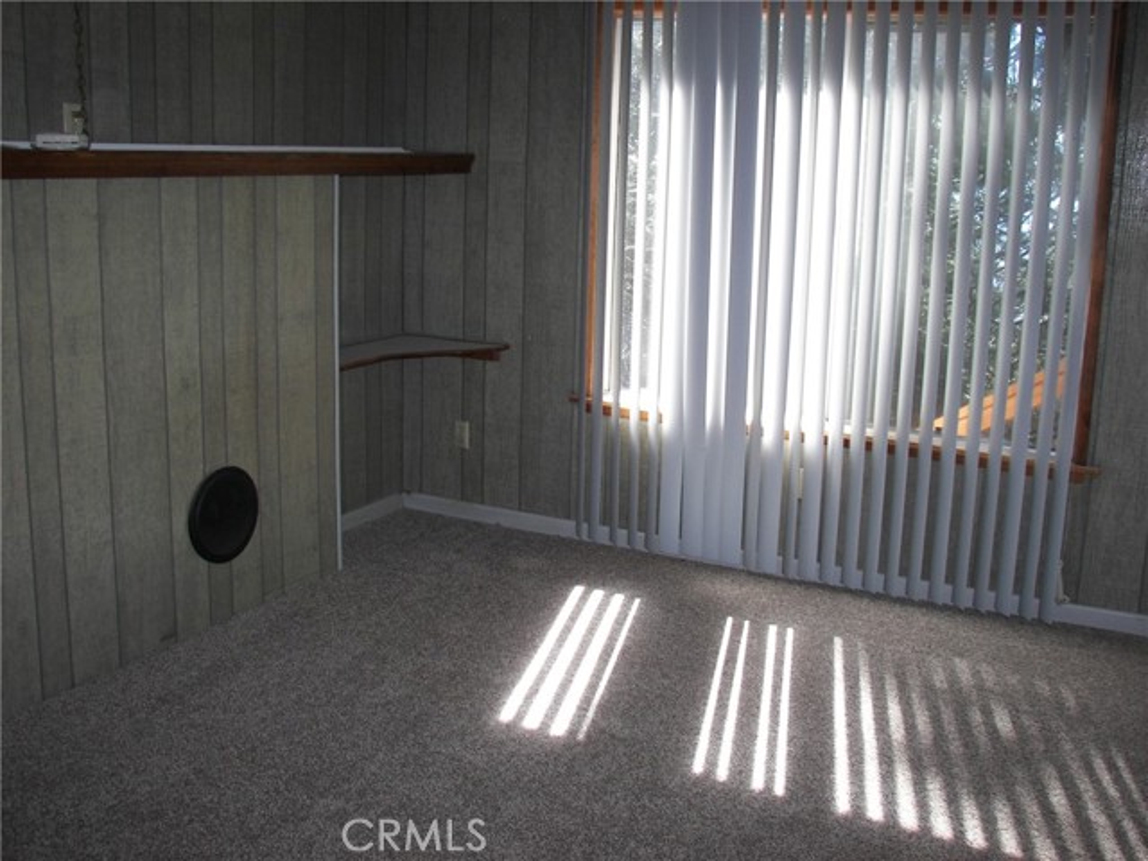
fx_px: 1194
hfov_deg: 51.4
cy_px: 430
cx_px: 574
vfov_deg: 39.7
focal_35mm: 36
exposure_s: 1/80
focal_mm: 6
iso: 50
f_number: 2.8
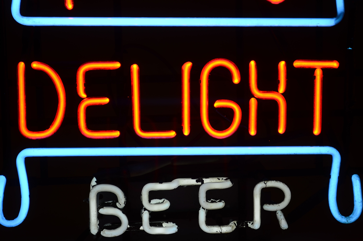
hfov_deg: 28.1
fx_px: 724
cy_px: 120
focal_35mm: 72
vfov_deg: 18.8
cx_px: 182
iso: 100
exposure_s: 1/80
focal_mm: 48
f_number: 5.3
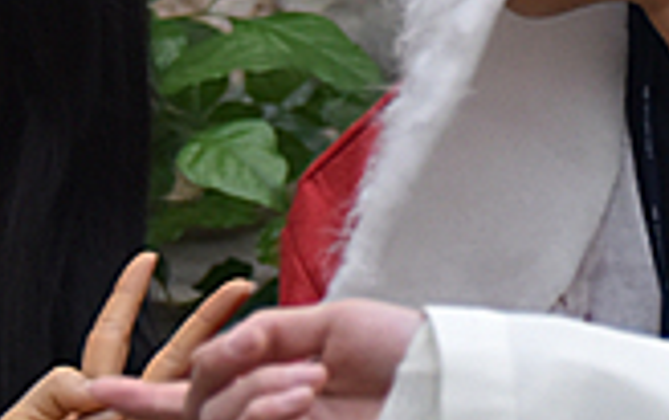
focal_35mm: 587
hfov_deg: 3.6
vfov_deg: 2.2
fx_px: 10717
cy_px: 61
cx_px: 718
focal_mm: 105
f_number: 5.3
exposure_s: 1/125
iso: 1100
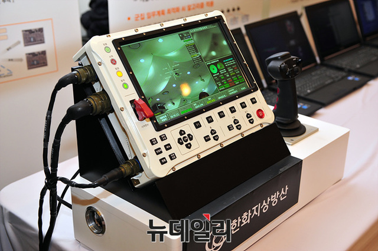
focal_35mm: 50
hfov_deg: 39.6
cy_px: 126
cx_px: 189
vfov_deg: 27.0
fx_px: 525
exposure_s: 1/60
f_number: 5
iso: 640
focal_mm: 50
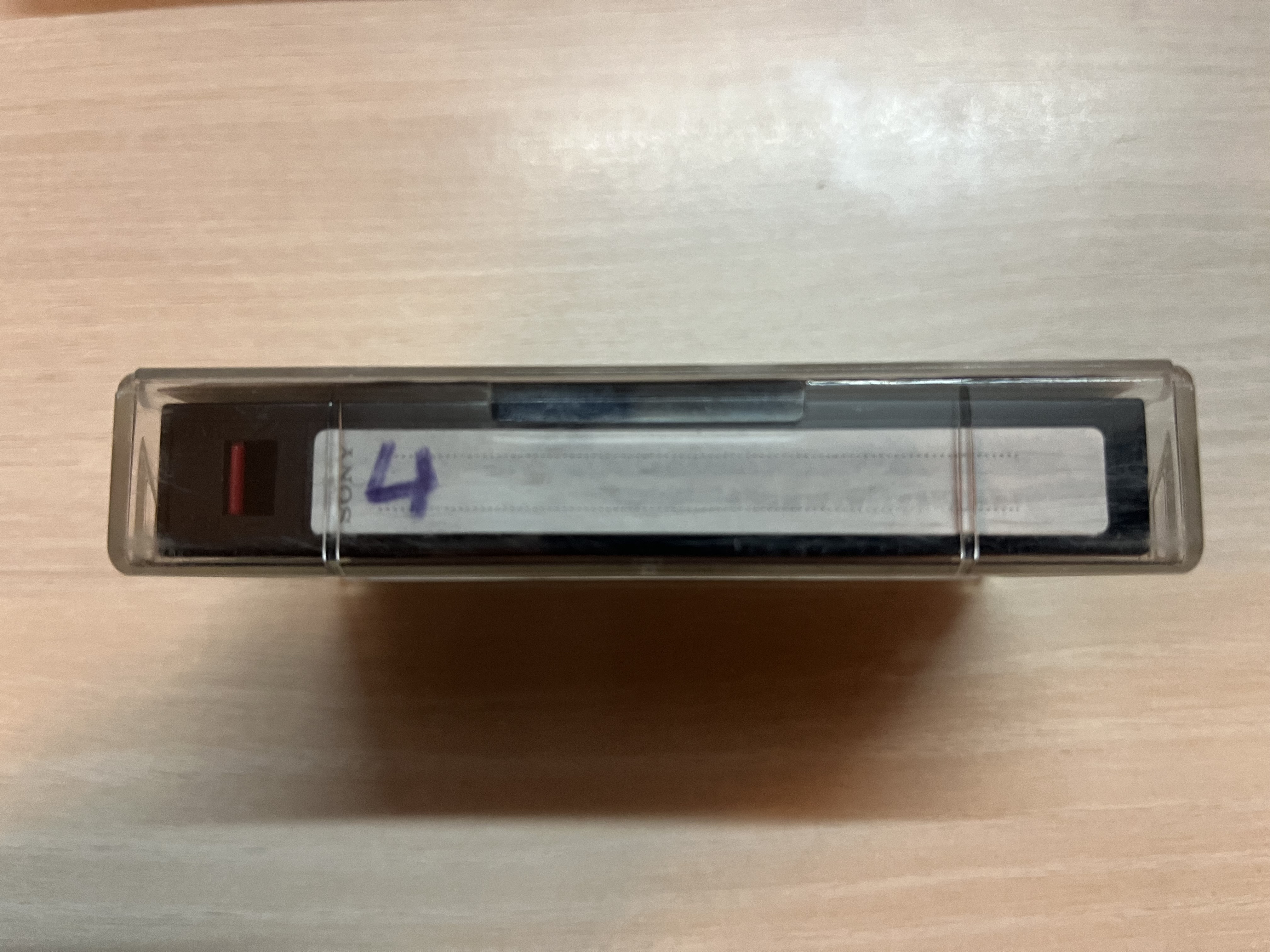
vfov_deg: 53.1
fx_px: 954
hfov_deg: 67.3
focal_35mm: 26
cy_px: 476
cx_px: 635
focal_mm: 5.1
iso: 250
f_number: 1.6
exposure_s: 1/50
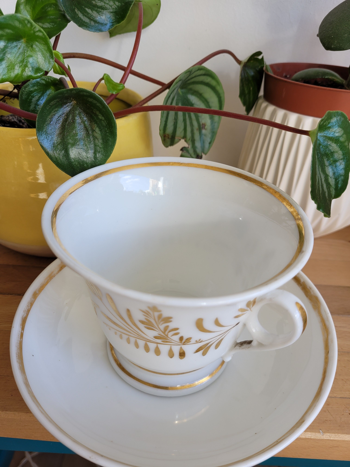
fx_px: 351
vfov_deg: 67.3
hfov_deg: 53.1
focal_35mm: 26
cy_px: 234
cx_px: 175
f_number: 1.8
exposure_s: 1/100
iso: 40
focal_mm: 5.4
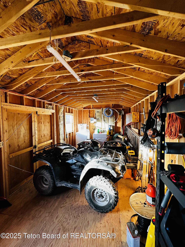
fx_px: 100
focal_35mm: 14
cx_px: 92
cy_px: 124
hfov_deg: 85.7
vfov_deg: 102.1
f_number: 2.2
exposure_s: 1/99
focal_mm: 2.22
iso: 160
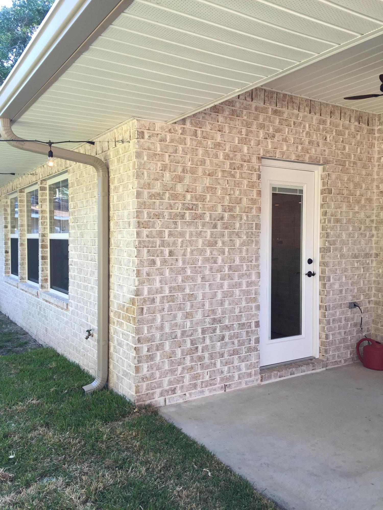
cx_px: 192
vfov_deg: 61.7
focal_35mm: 29
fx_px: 428
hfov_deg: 48.2
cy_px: 255
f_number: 2.2
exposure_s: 1/120
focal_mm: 4.15
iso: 40
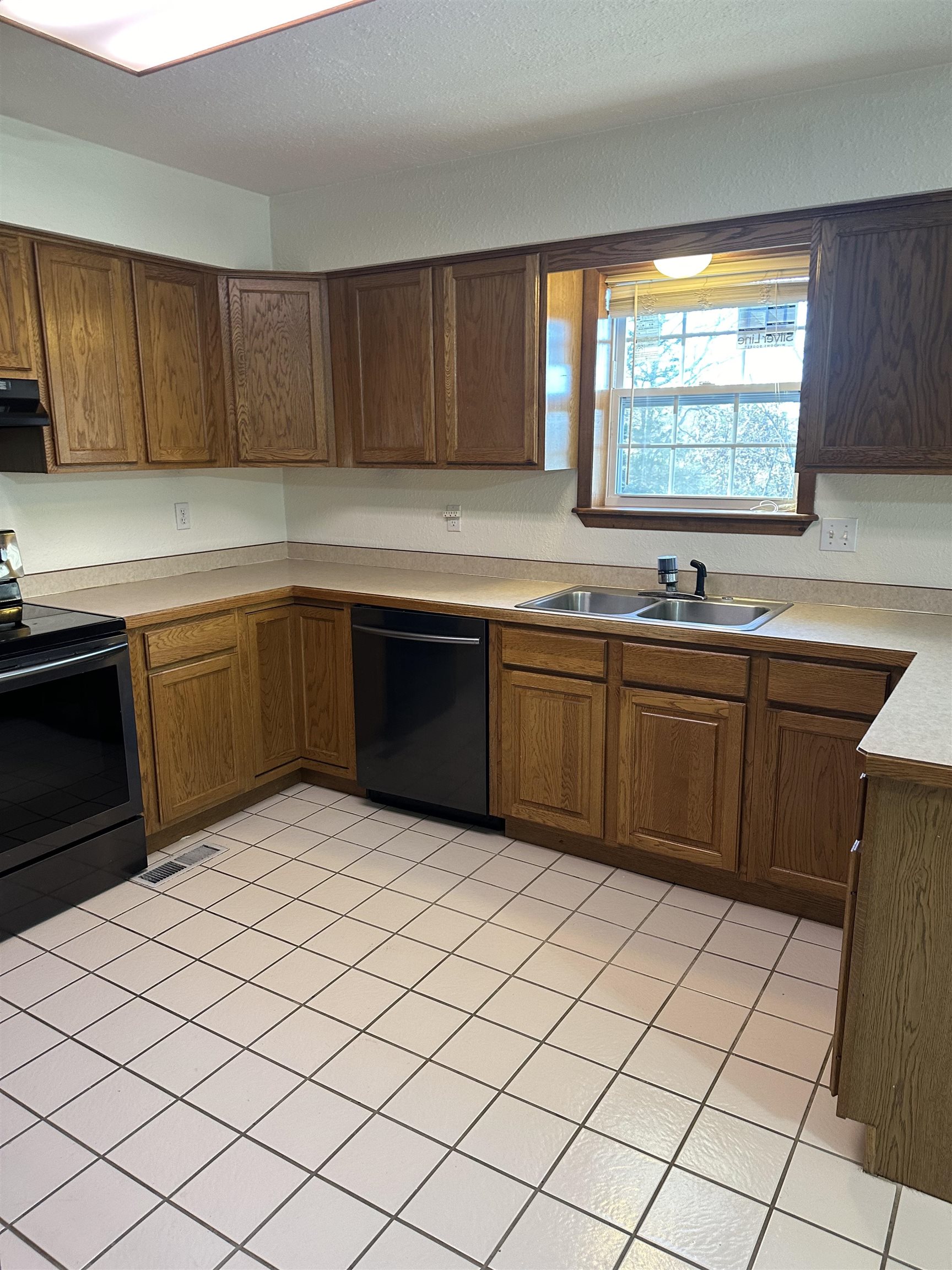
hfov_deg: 56.8
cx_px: 476
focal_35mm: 24
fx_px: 880
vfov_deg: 71.6
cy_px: 635
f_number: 1.78
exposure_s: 1/60
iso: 200
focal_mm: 6.86
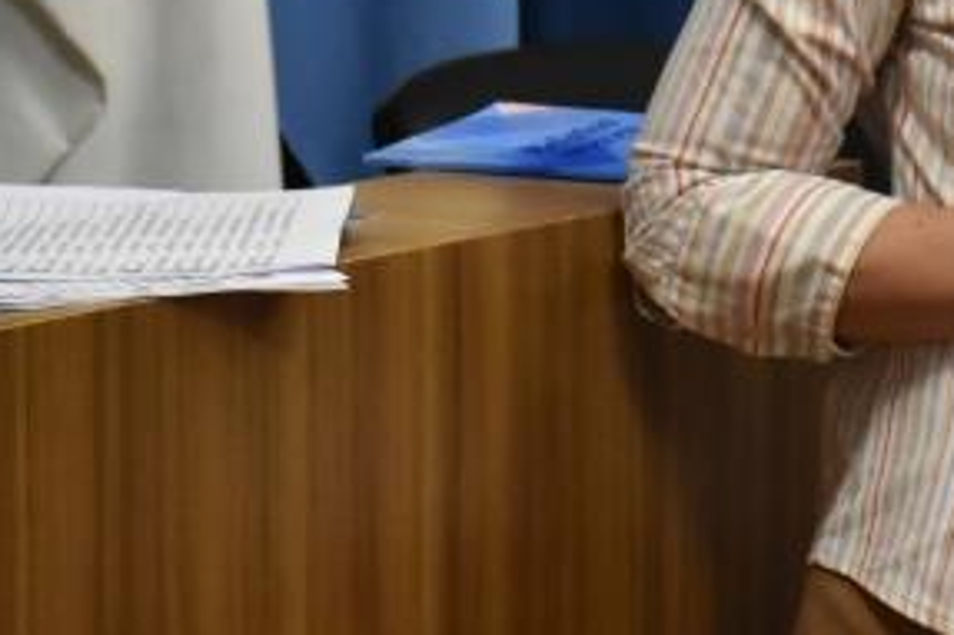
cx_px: 1689
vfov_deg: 6.0
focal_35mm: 225
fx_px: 5959
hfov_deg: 8.8
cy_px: -401
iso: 3200
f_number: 7.1
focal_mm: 42
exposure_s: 1/200
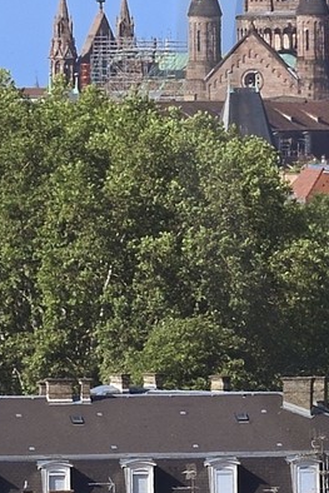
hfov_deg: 1.1
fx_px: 16694
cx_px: 749
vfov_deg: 1.7
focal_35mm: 1219
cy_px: 84
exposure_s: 1/320
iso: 200
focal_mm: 200
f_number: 10
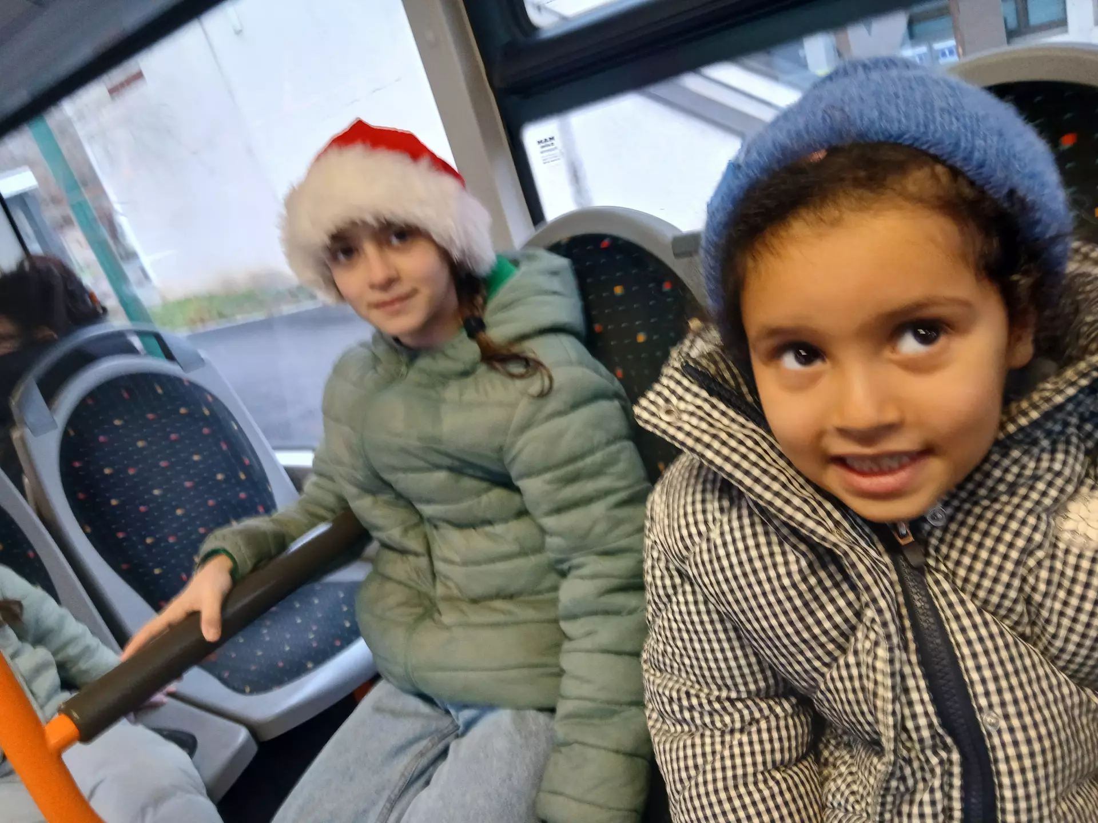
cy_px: 412
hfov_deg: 67.3
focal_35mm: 26
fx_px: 825
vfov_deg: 53.1
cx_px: 549
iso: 320
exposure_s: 1/25
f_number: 1.8
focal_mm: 3.98
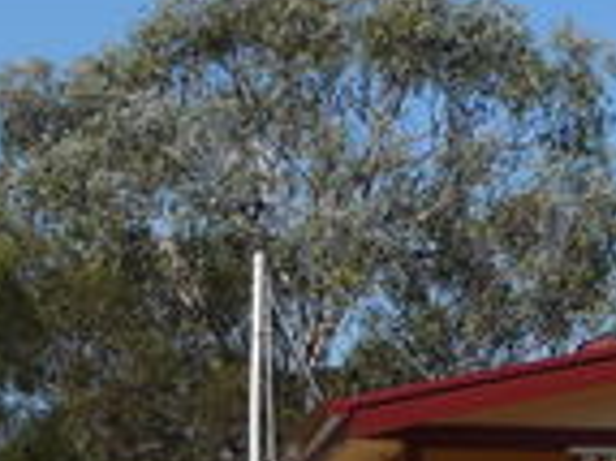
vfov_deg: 6.2
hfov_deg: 8.3
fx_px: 4249
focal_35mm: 239
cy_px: 366
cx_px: 517
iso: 80
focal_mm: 10.5
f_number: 6.3
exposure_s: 1/500
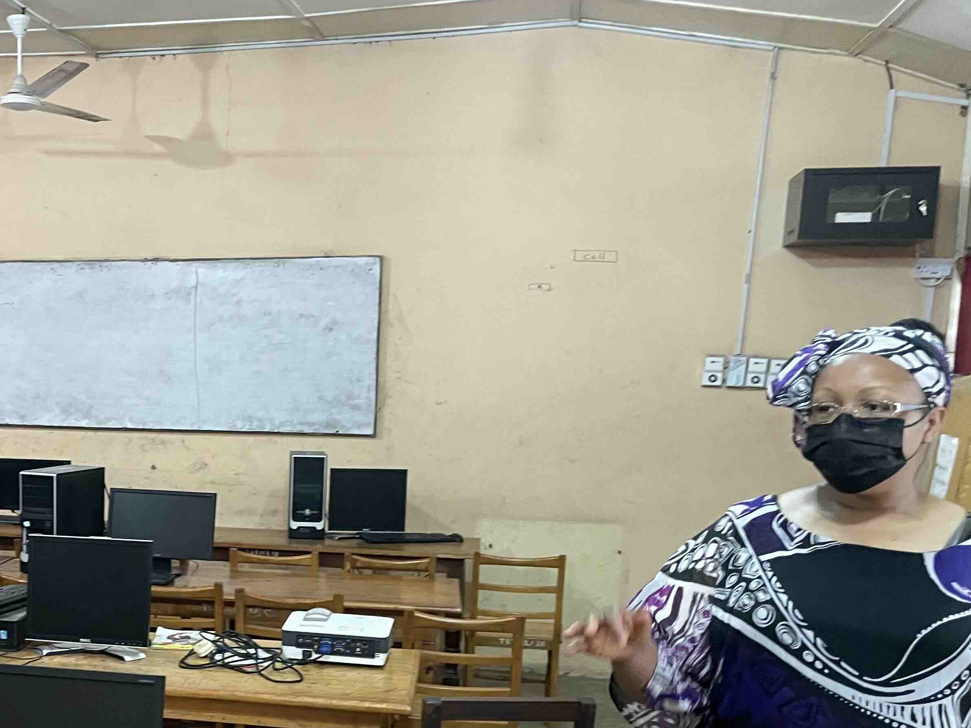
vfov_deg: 32.0
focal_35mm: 44
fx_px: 1234
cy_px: 582
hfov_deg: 41.0
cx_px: 186
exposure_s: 1/33
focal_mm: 4.2
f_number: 1.6
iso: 400
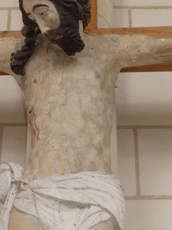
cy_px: 99
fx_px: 948
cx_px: 66
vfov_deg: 13.8
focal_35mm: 143
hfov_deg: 10.4
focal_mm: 19.6
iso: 200
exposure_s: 1/60
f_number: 2.8
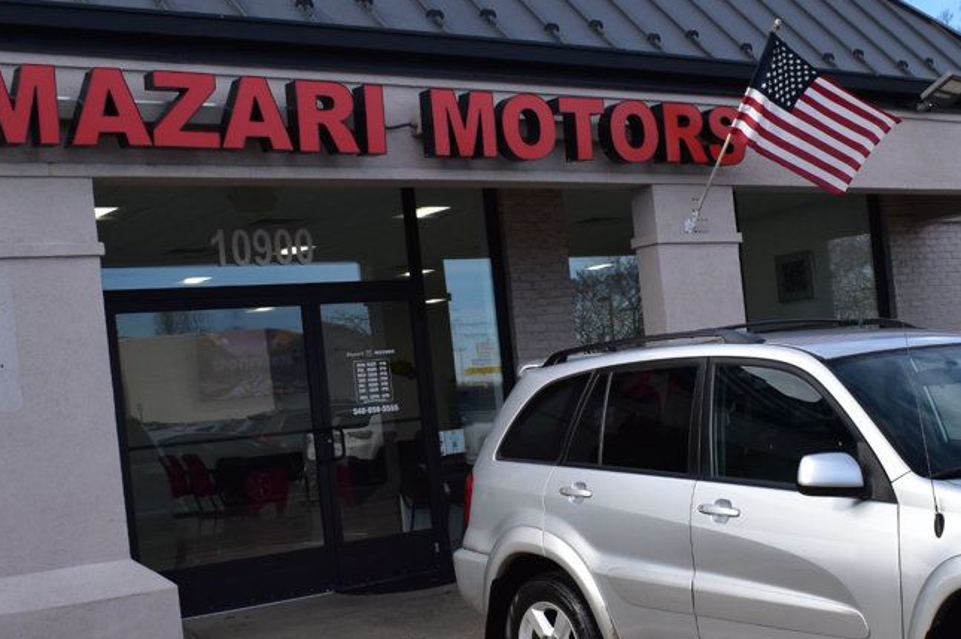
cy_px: 404
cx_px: 606
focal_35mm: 55
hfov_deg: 36.2
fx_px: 1462
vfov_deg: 24.6
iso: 400
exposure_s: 1/400
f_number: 11
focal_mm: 23
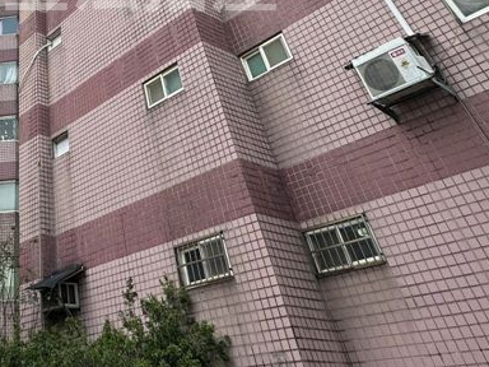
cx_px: 36
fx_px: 494
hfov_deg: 46.6
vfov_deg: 34.5
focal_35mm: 35
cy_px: -46
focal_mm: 2.22
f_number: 2.2
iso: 40
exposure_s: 1/716
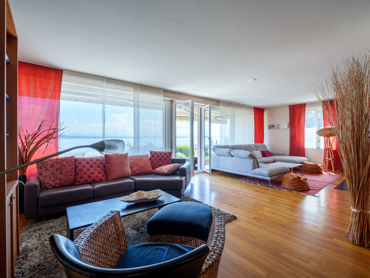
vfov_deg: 78.1
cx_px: 201
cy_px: 138
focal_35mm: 16
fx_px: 171
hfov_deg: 94.3
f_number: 11
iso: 100
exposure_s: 1/40
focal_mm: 14
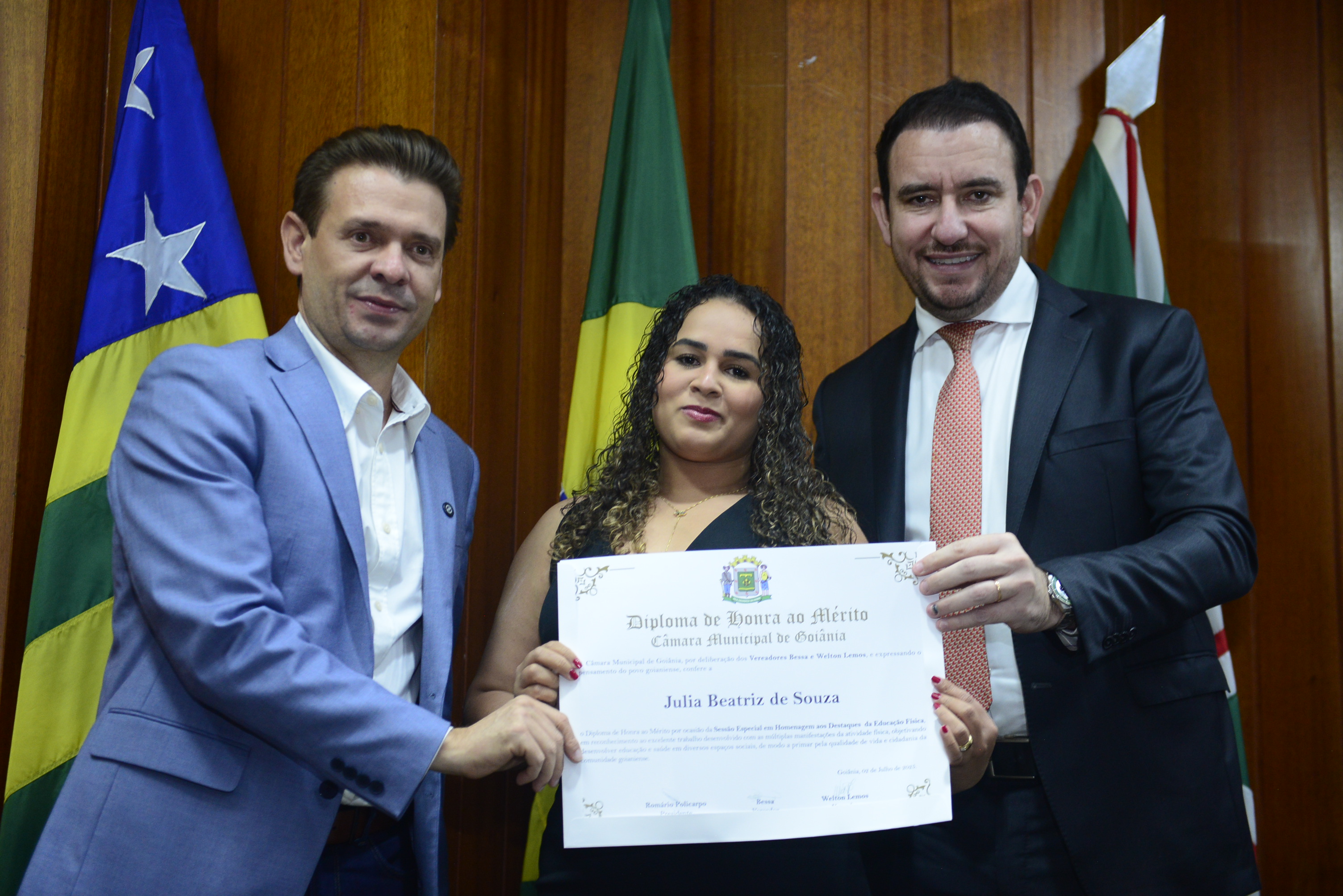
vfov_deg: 21.9
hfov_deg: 32.4
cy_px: 448
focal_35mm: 62
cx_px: 672
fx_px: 2314
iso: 2000
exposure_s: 1/125
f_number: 4
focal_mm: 62
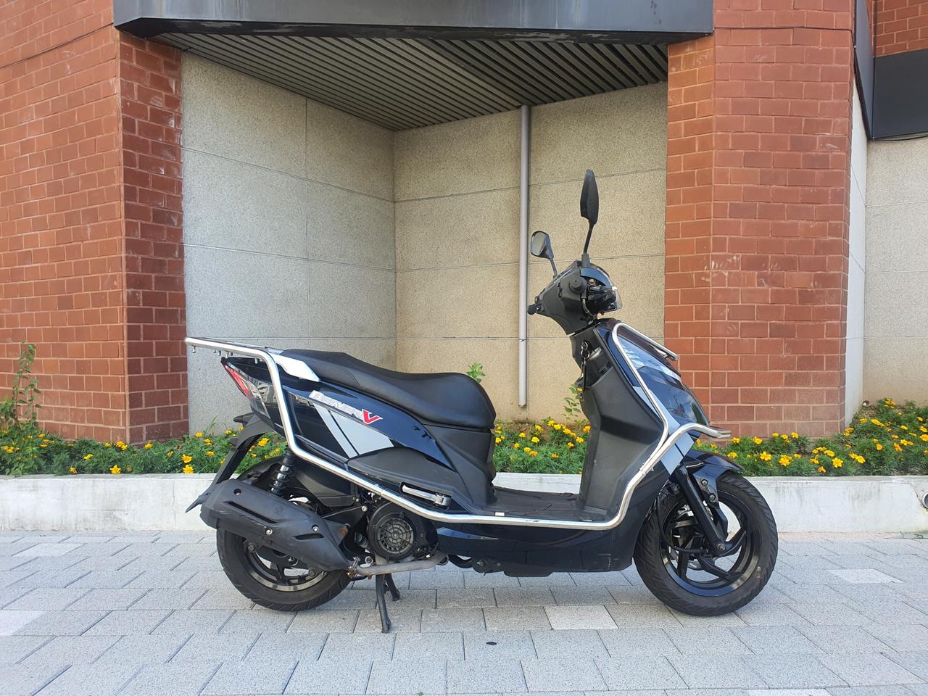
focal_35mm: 26
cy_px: 348
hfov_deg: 67.3
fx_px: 697
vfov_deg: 53.1
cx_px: 464
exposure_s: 1/160
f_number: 2.4
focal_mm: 4.3
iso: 50
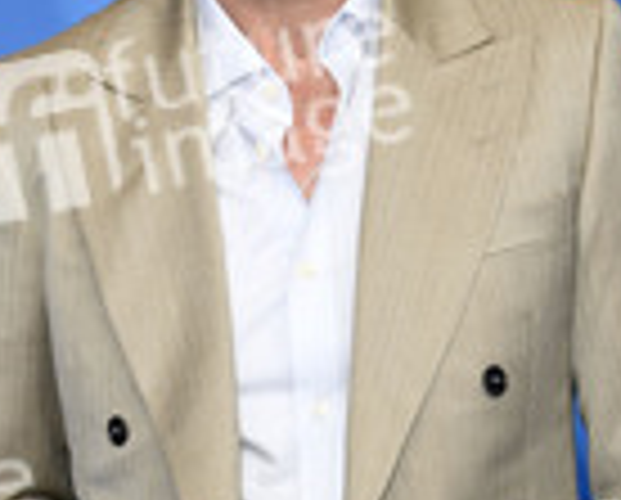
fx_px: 5249
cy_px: 342
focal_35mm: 285
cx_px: 310
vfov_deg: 5.4
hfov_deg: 6.8
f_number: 5.6
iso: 1000
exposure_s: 1/250
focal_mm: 105
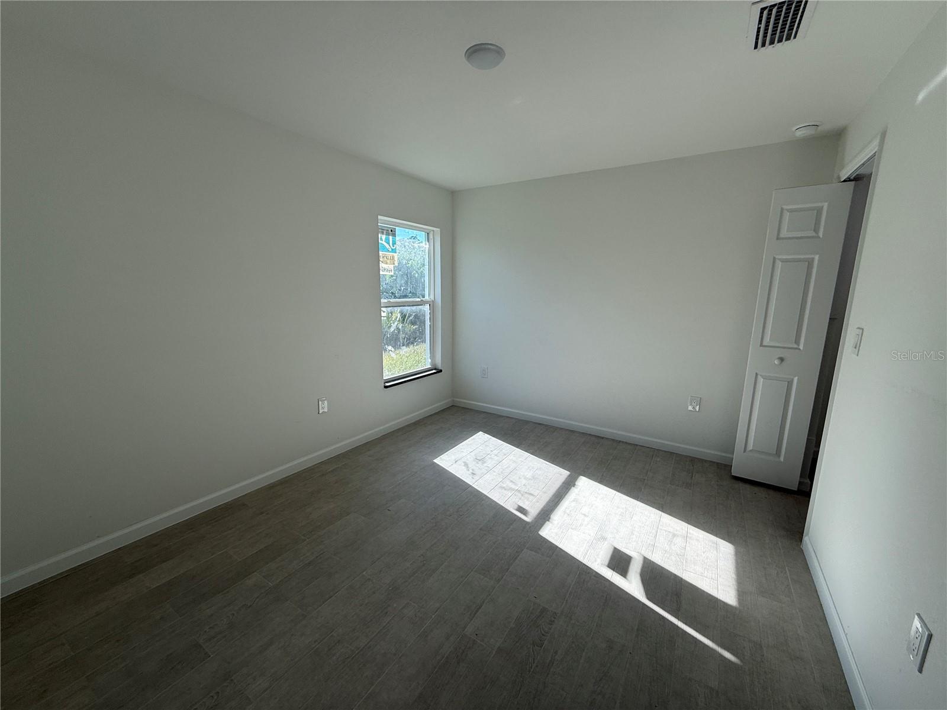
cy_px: 355
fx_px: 383
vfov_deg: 85.7
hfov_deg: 102.1
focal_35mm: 14
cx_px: 474
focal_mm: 2.22
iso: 50
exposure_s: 1/344
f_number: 2.2
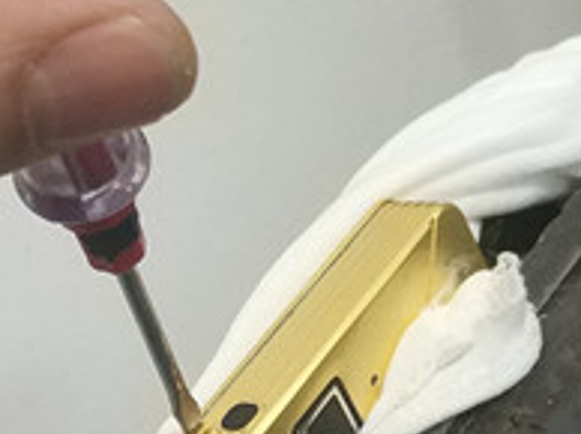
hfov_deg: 20.7
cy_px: 374
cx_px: 261
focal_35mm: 95
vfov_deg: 15.4
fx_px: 1593
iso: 1000
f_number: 2
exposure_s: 1/50
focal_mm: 4.06
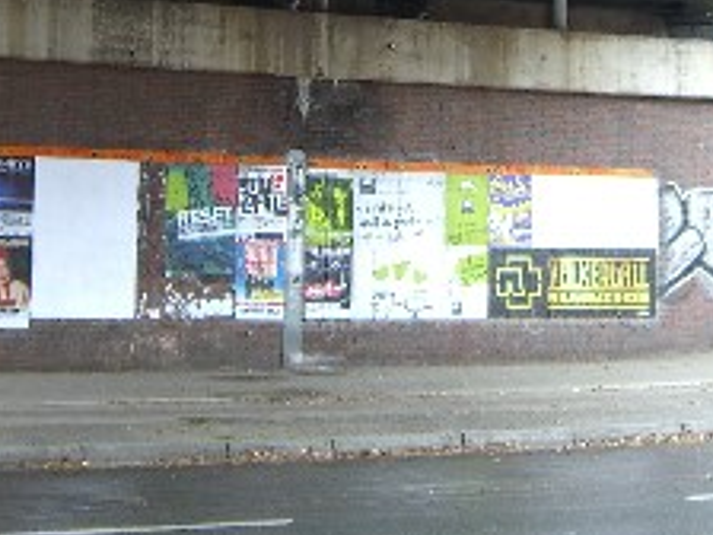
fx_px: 2039
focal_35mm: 99
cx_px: 307
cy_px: -46
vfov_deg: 14.6
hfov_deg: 19.8
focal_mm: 7.9
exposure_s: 1/20
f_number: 2.8
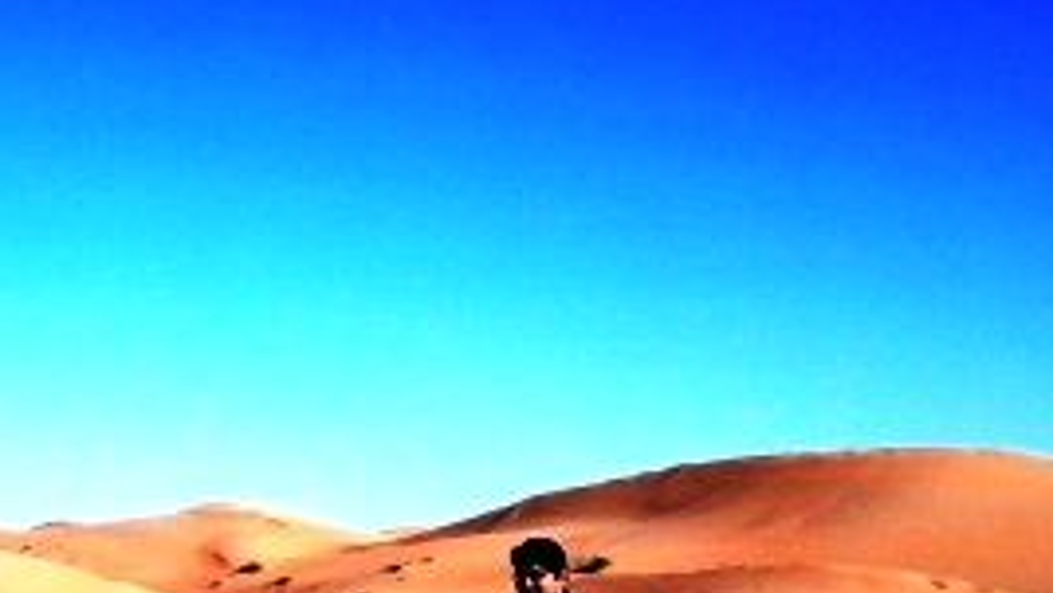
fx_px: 1676
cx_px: 240
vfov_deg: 19.6
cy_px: 550
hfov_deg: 34.0
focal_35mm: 60
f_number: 8
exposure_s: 1/979
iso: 100
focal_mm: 7.13
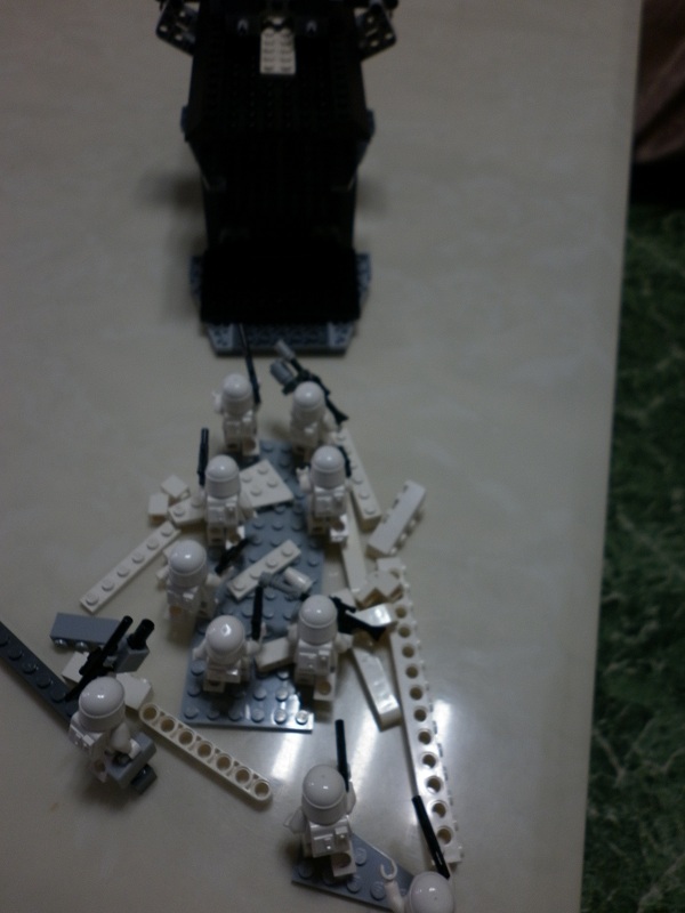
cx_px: 342
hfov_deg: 49.7
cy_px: 456
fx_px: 739
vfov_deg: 63.4
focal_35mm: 28
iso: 80
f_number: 2.8
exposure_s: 1/40
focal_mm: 5
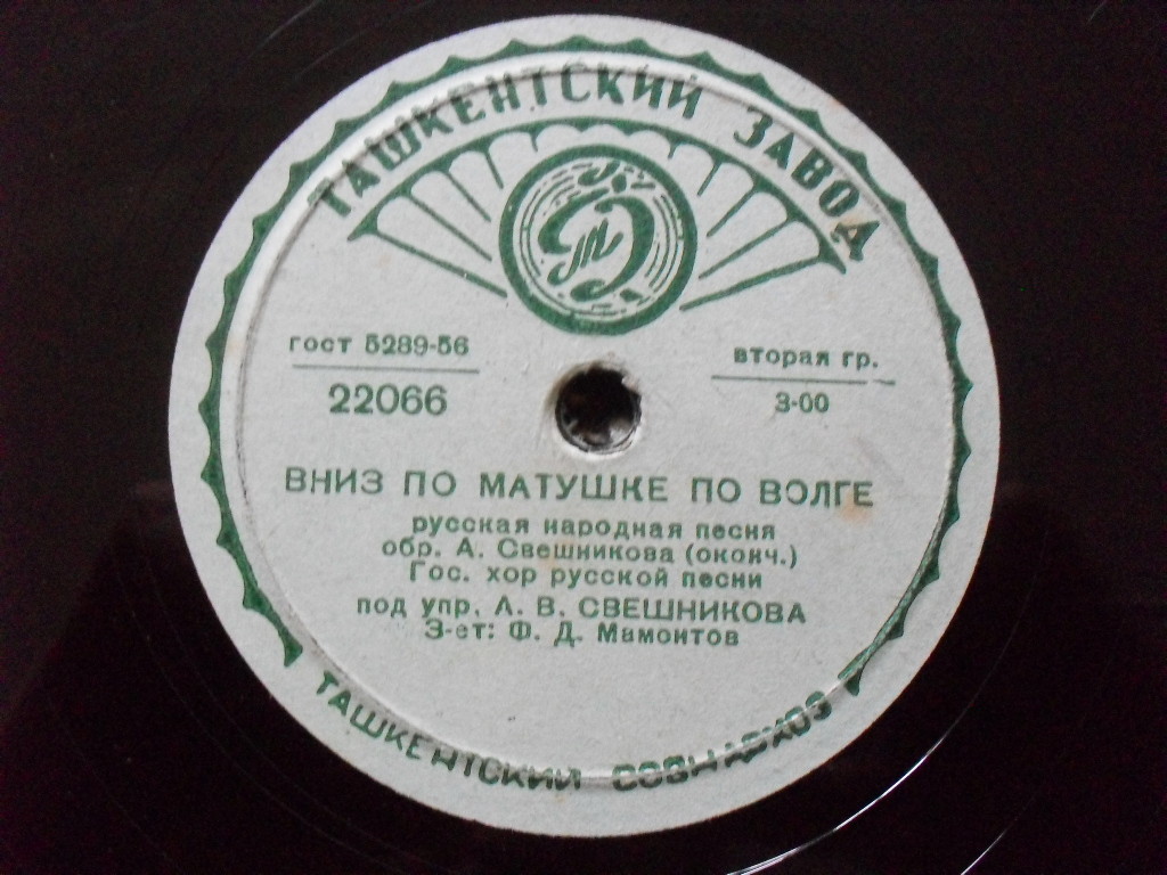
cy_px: 438
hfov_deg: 49.0
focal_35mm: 38
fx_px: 1281
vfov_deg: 37.7
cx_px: 584
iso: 400
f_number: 2.8
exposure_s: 1/30
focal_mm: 6.3
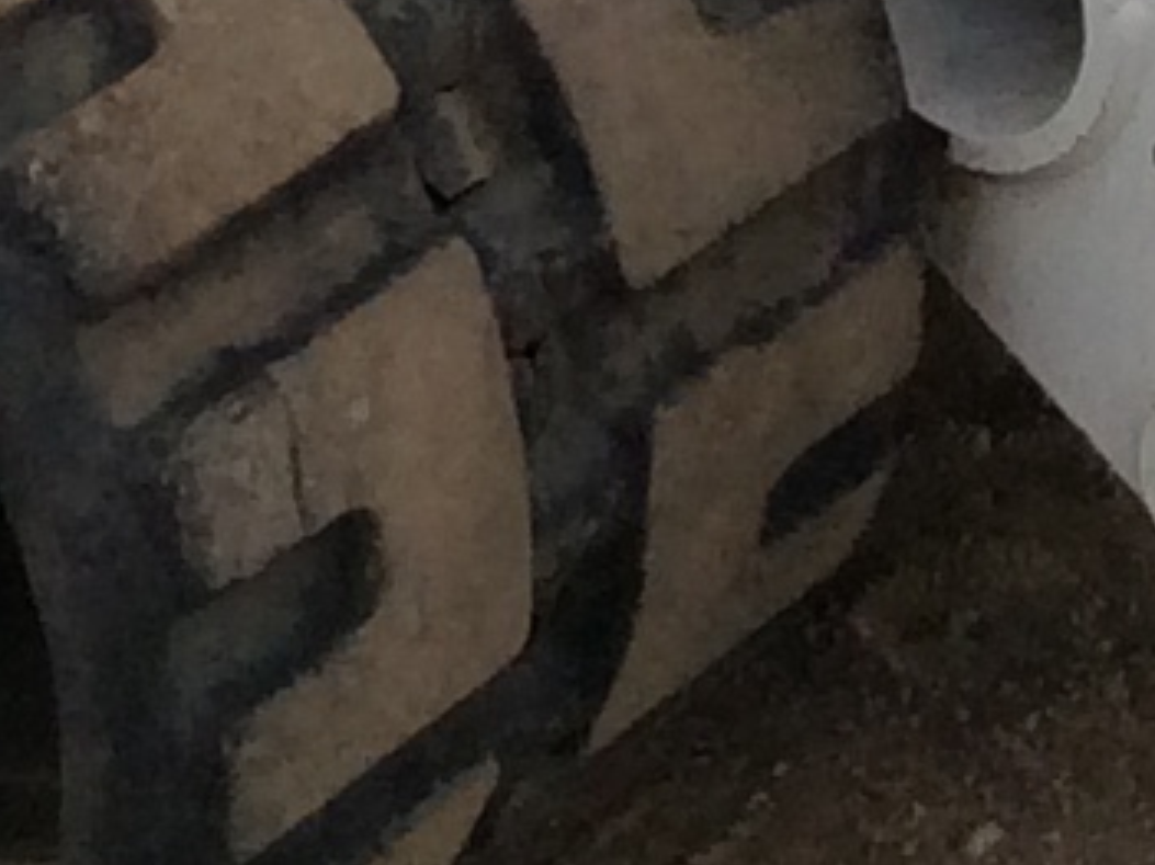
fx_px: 7872
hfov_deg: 8.4
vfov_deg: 5.7
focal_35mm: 236
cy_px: -2181
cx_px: 181
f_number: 2.4
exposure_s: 1/476
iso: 32
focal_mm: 3.3
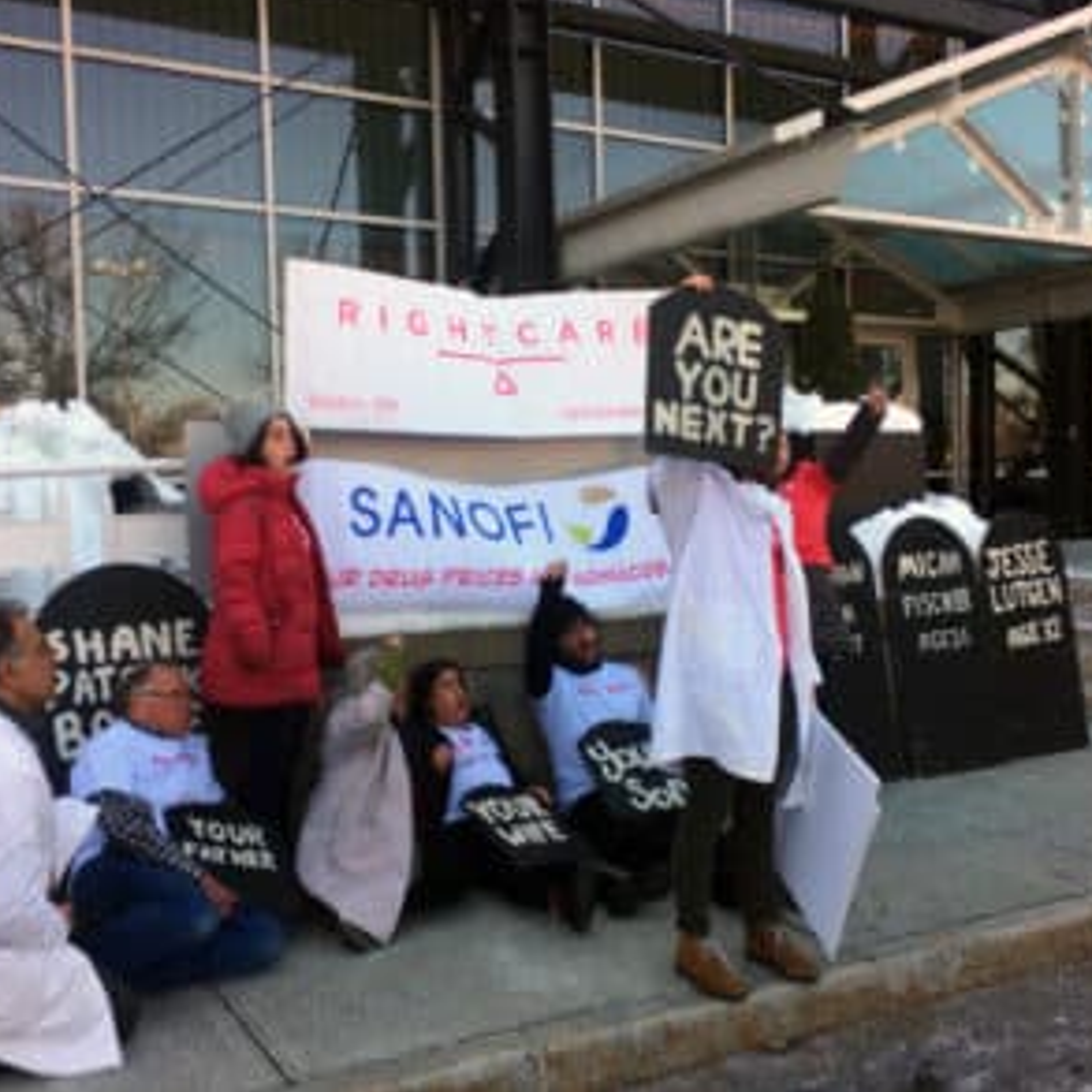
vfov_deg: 47.2
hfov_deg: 47.2
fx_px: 1249
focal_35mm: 35
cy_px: 537
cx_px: 518
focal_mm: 4.15
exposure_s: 1/547
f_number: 2.2
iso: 32
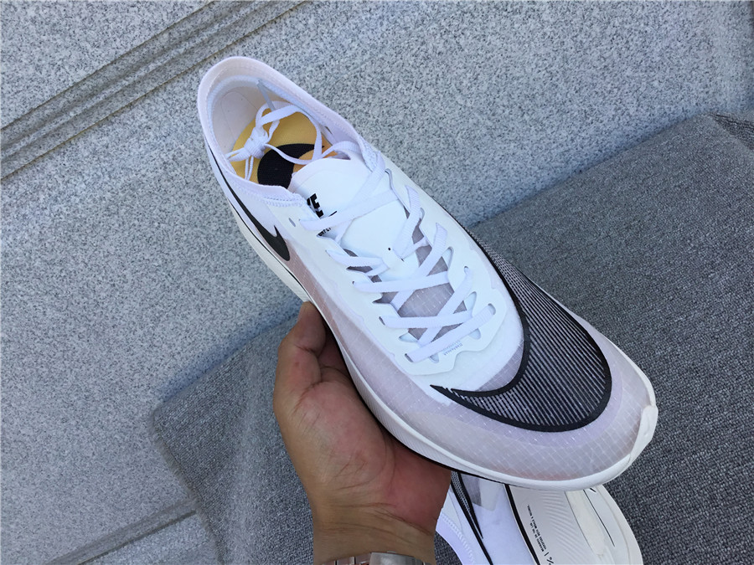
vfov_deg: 45.4
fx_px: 675
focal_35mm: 31
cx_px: 377
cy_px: 282
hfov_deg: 58.4
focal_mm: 3.3
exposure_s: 1/397
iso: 25
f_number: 2.4
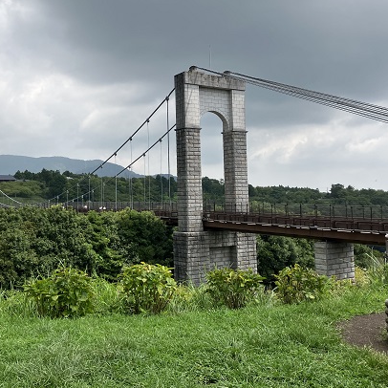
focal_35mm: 39
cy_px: 166
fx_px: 495
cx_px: 177
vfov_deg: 42.7
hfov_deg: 42.8
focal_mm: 3.99
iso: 32
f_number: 1.8
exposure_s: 1/1799
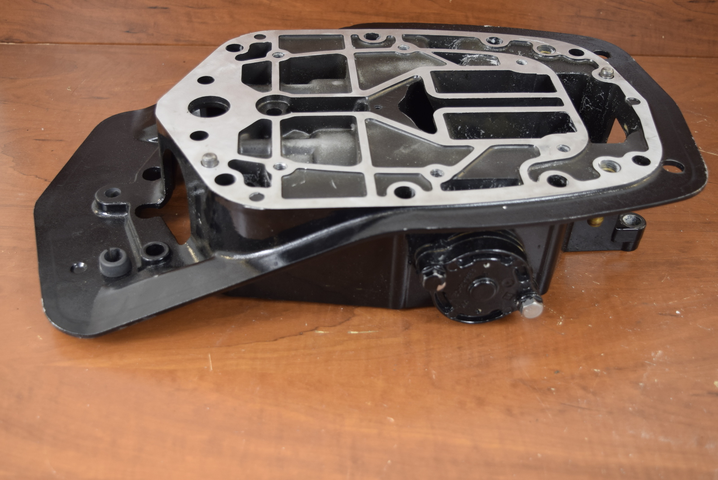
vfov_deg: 31.9
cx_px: 359
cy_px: 240
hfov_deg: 46.4
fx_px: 838
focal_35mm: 42
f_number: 5
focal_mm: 28
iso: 400
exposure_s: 1/100
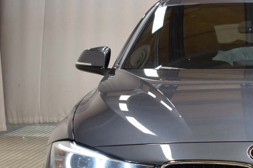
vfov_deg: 10.1
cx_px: 285
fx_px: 956
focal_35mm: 136
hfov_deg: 14.7
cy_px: 140
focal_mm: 38
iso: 100
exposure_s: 1/8
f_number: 4.8
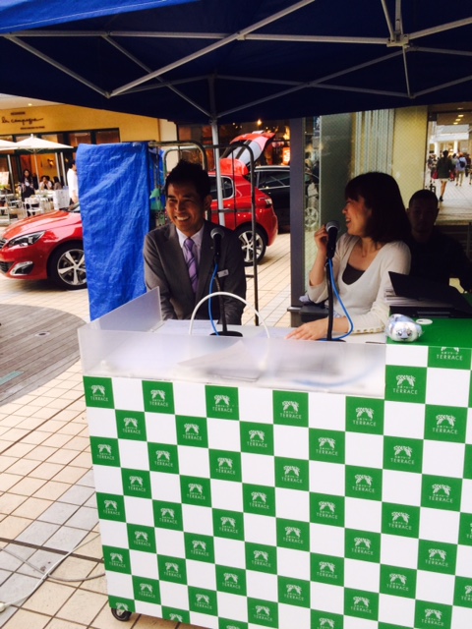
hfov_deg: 48.2
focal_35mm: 29
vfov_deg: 61.7
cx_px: 236
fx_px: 527
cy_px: 314
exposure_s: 1/60
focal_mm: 4.15
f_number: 2.2
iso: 50
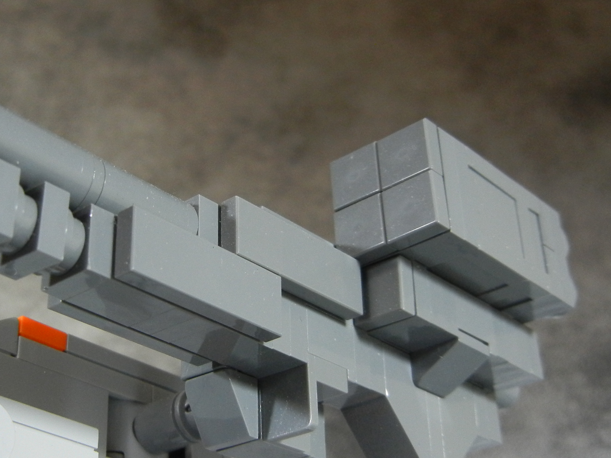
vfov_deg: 24.0
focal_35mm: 61
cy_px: 269
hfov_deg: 31.3
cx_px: 187
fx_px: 1077
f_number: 3.6
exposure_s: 1/28.3
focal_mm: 6.2
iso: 400
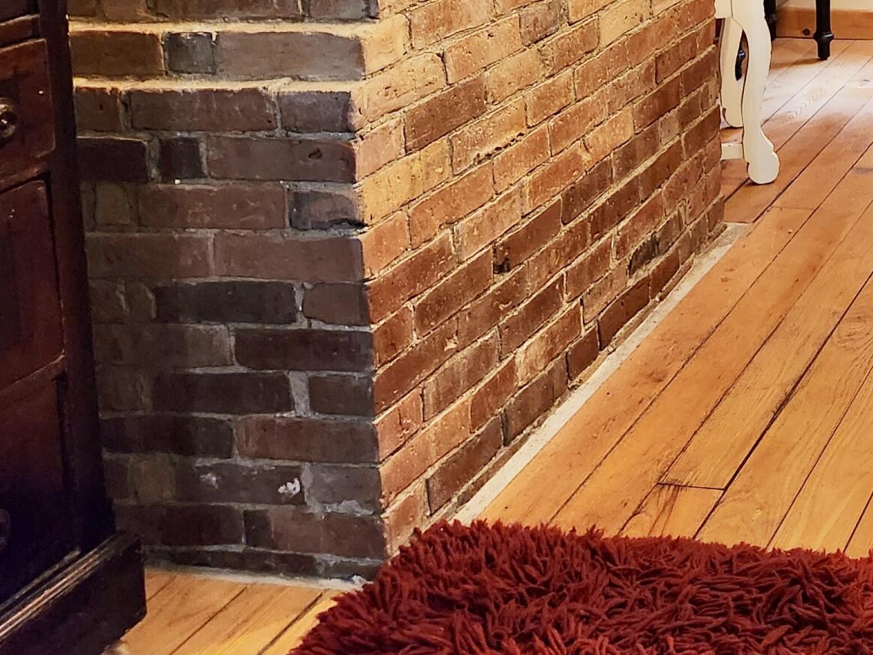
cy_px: -138
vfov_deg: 22.8
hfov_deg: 28.7
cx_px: 1026
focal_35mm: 59
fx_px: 1488
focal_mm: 5.4
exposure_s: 1/120
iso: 400
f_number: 1.8
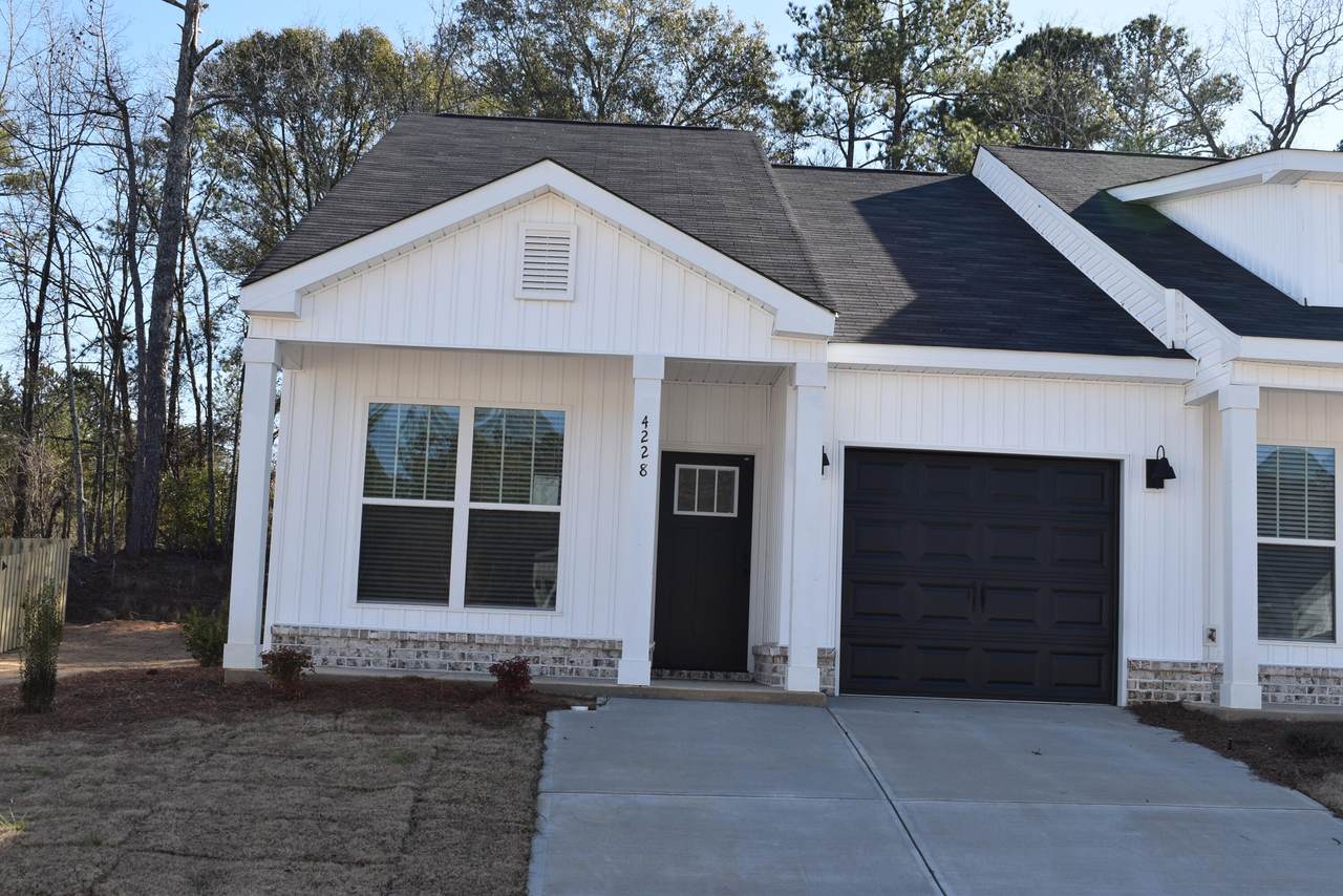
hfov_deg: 45.0
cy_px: 448
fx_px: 1623
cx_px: 672
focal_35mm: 44
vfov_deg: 30.9
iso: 200
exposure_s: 1/250
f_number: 8
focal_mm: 29
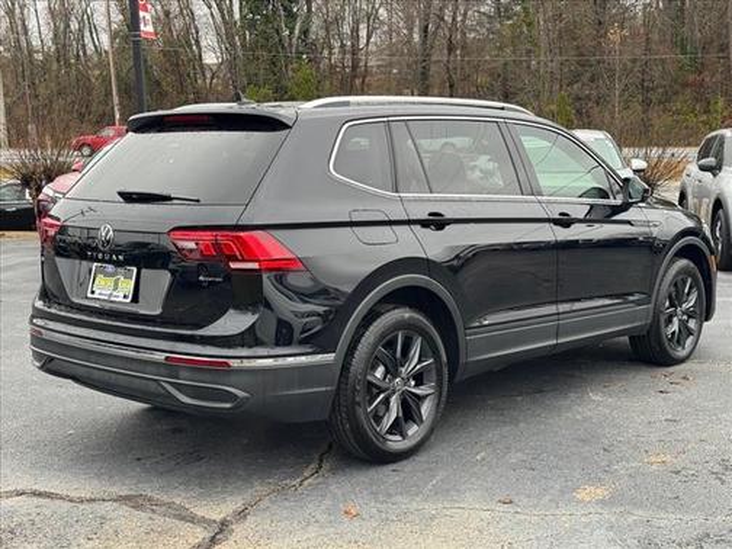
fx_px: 1015
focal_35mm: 48
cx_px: 366
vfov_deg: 30.3
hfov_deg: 39.7
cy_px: 274
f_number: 1.78
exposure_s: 1/180
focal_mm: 6.76
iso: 64
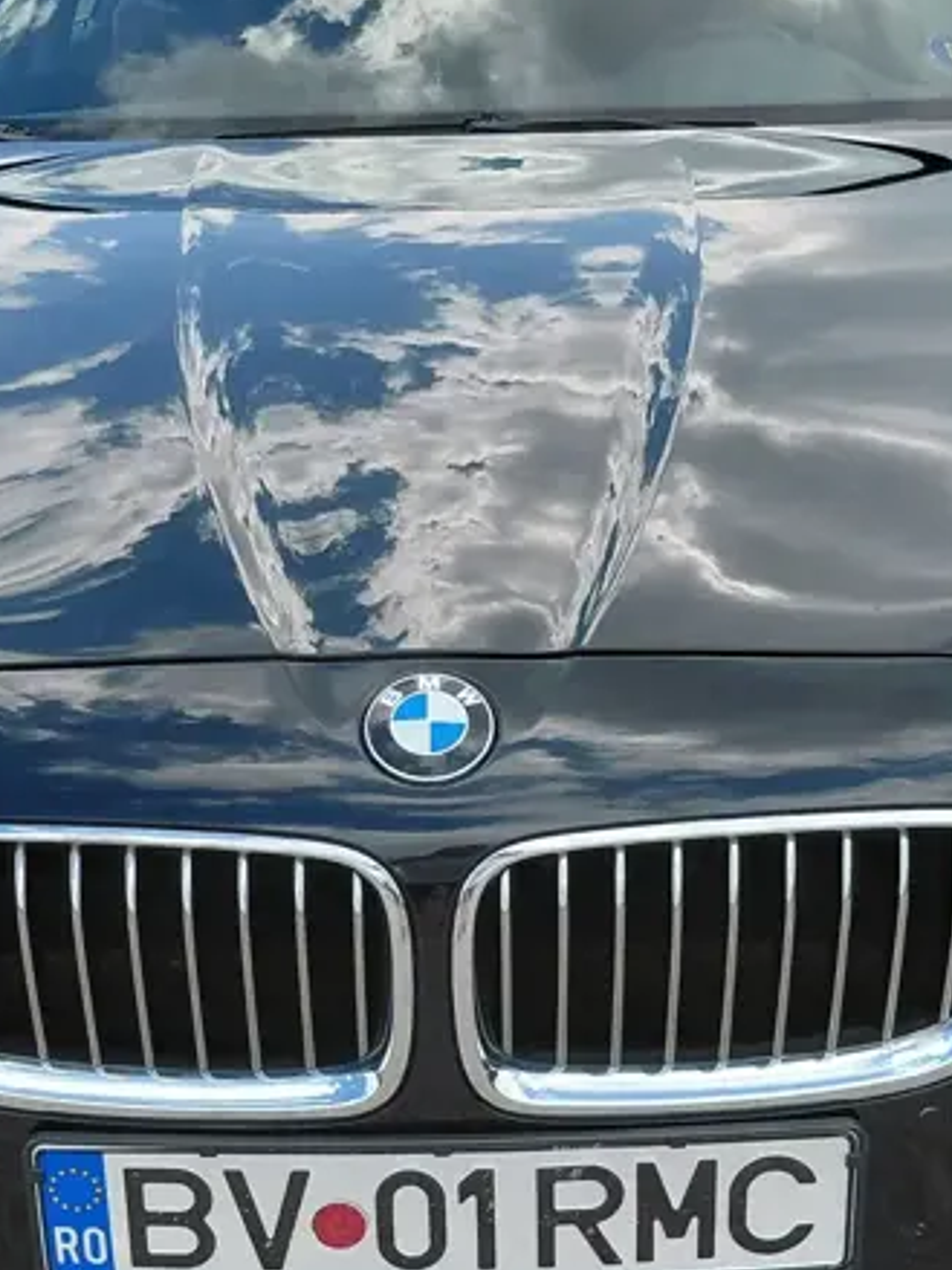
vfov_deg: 33.8
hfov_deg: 25.6
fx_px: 2091
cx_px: 420
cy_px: 622
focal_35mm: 57
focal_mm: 4.69
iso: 50
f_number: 1.8
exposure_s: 1/1343
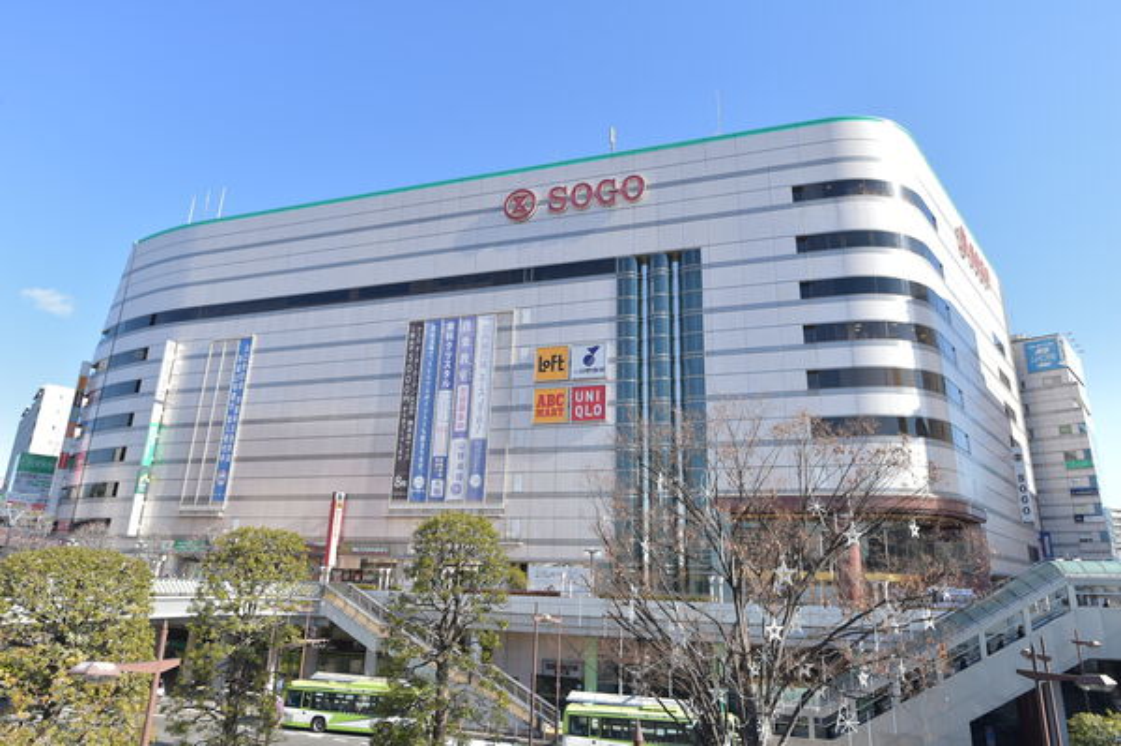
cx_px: 560
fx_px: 684
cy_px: 373
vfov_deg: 57.1
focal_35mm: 22
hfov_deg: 78.6
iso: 400
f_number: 5.6
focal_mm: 22
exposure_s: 1/800
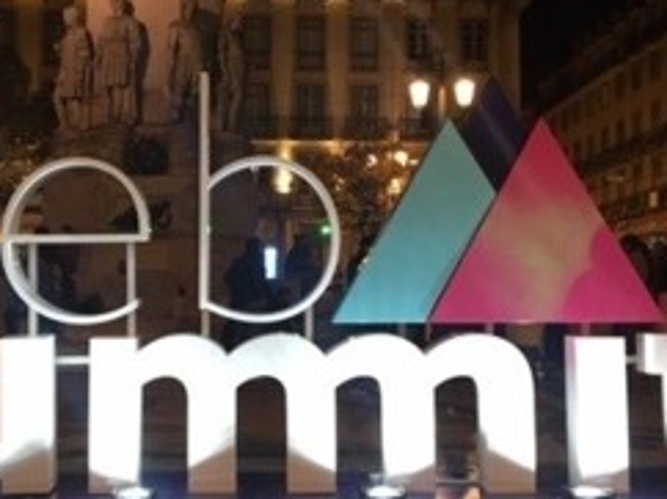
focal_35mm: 60
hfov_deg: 32.1
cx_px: 254
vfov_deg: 24.3
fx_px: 1155
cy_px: 205
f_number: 2.2
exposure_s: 1/33
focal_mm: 4.15
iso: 200
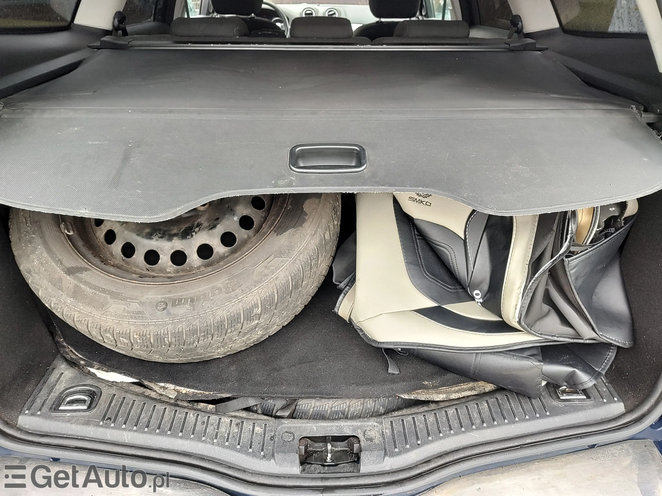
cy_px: 248
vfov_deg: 58.9
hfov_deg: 73.9
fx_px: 440
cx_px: 331
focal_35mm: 23
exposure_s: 1/50
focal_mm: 5.56
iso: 171
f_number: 1.8
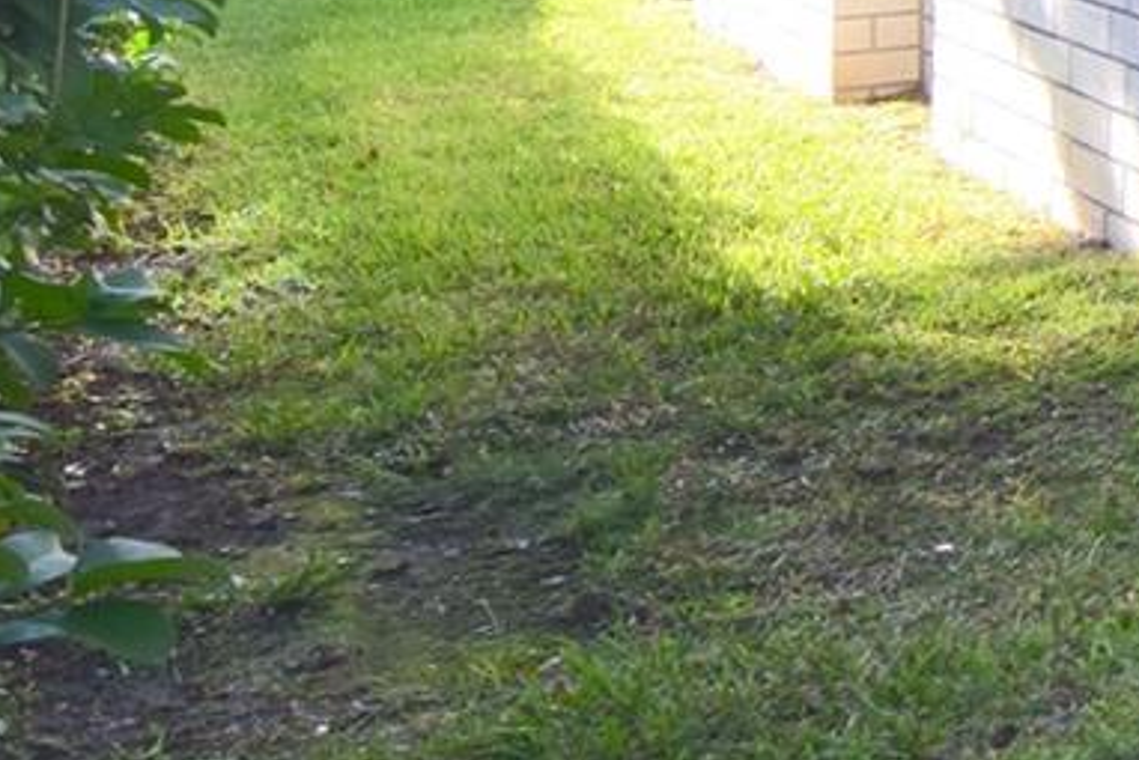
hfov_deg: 19.0
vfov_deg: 17.7
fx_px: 2187
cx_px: 2233
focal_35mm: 69
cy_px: -367
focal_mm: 11
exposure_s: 1/200
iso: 400
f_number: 10
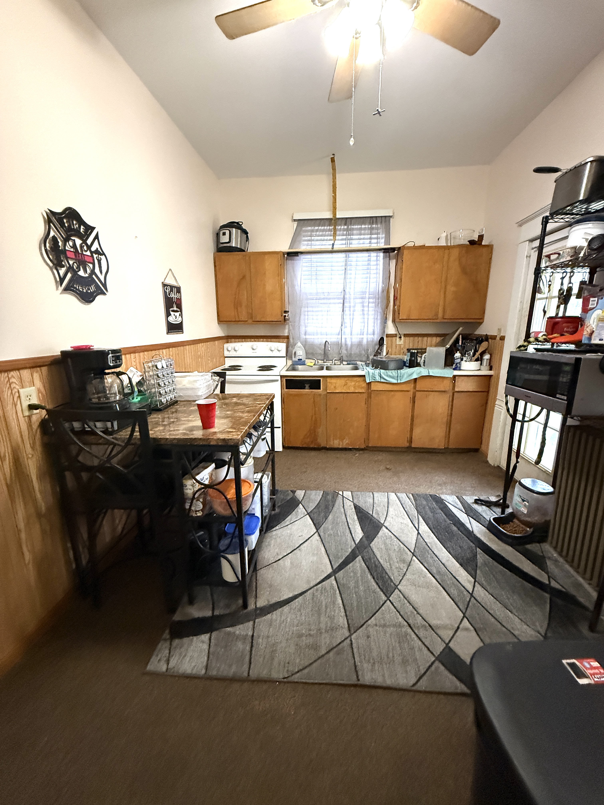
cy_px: 402
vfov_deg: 102.1
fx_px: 326
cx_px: 302
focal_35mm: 14
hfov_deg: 85.7
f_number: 2.2
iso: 1000
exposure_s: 1/60
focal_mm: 2.22
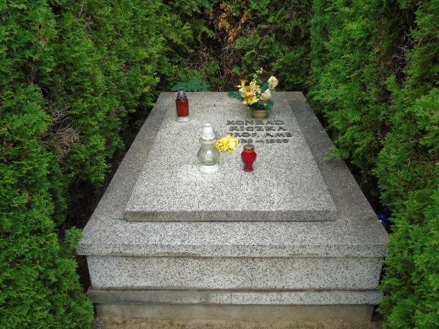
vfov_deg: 48.2
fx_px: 368
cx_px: 220
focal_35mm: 29
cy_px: 164
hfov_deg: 61.7
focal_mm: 5.2
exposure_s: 1/250
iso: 80
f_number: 3.6
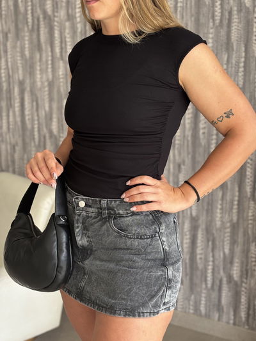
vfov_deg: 36.8
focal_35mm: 52
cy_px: 170
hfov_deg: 28.0
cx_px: 128
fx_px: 513
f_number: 1.6
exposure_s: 1/158
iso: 50
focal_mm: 5.96
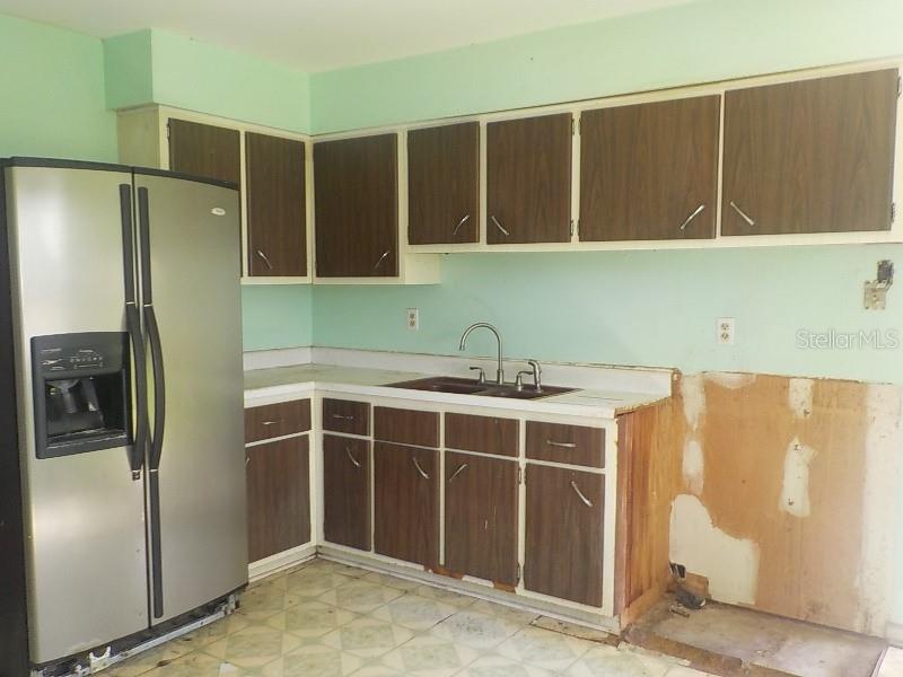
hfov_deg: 60.0
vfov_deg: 46.8
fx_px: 783
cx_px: 452
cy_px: 338
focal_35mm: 30
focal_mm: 4.1
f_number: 3.3
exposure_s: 1/30
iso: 125
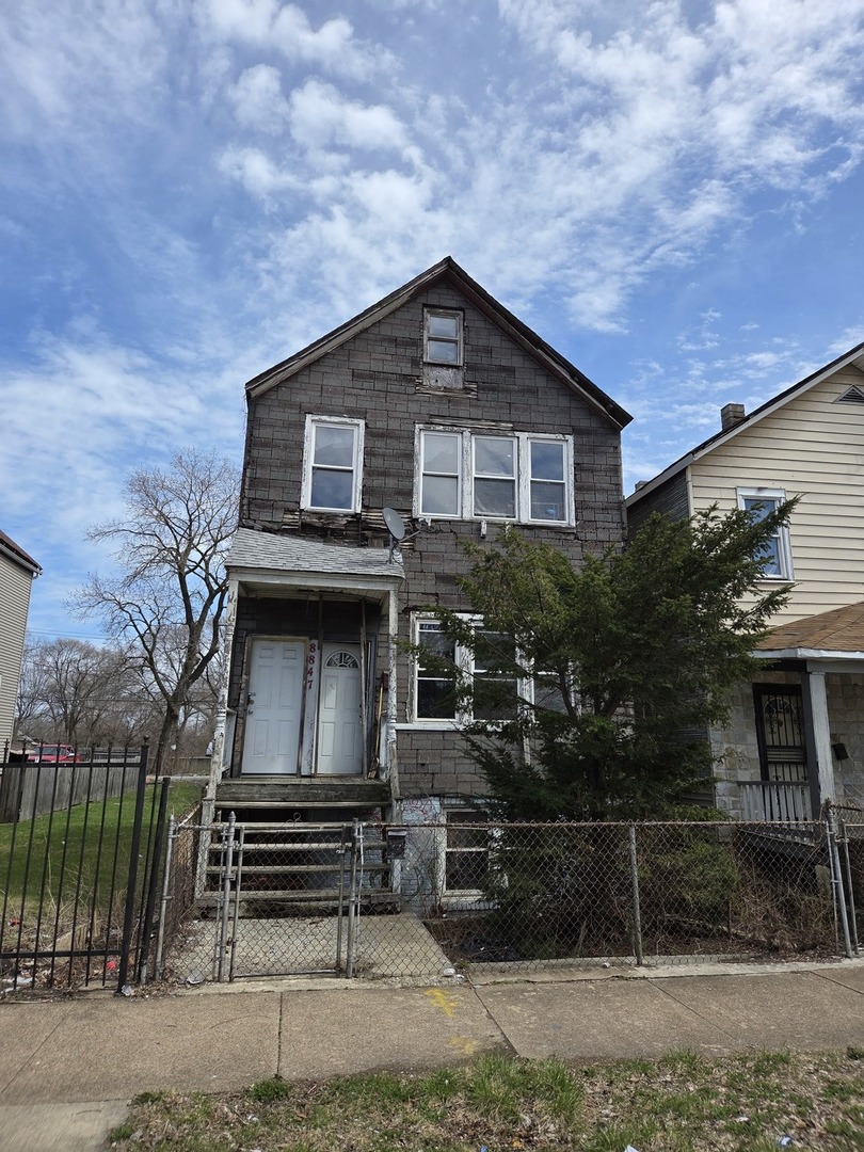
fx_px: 765
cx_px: 432
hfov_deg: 58.9
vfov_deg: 73.9
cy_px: 576
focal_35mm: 23
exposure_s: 1/5129
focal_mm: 5.4
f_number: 1.8
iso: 80
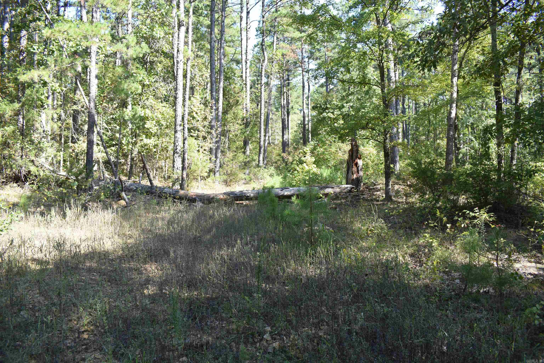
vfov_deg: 47.9
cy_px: 182
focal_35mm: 27
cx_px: 272
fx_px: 408
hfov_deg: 67.4
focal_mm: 18
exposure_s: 1/250
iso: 400
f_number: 5.6
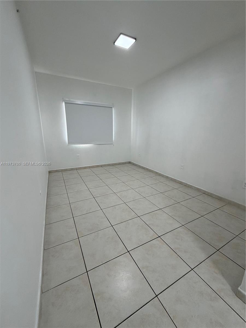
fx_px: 133
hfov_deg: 85.7
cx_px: 123
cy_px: 164
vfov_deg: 102.1
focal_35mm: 14
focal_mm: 2.22
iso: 200
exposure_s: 1/120
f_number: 2.2
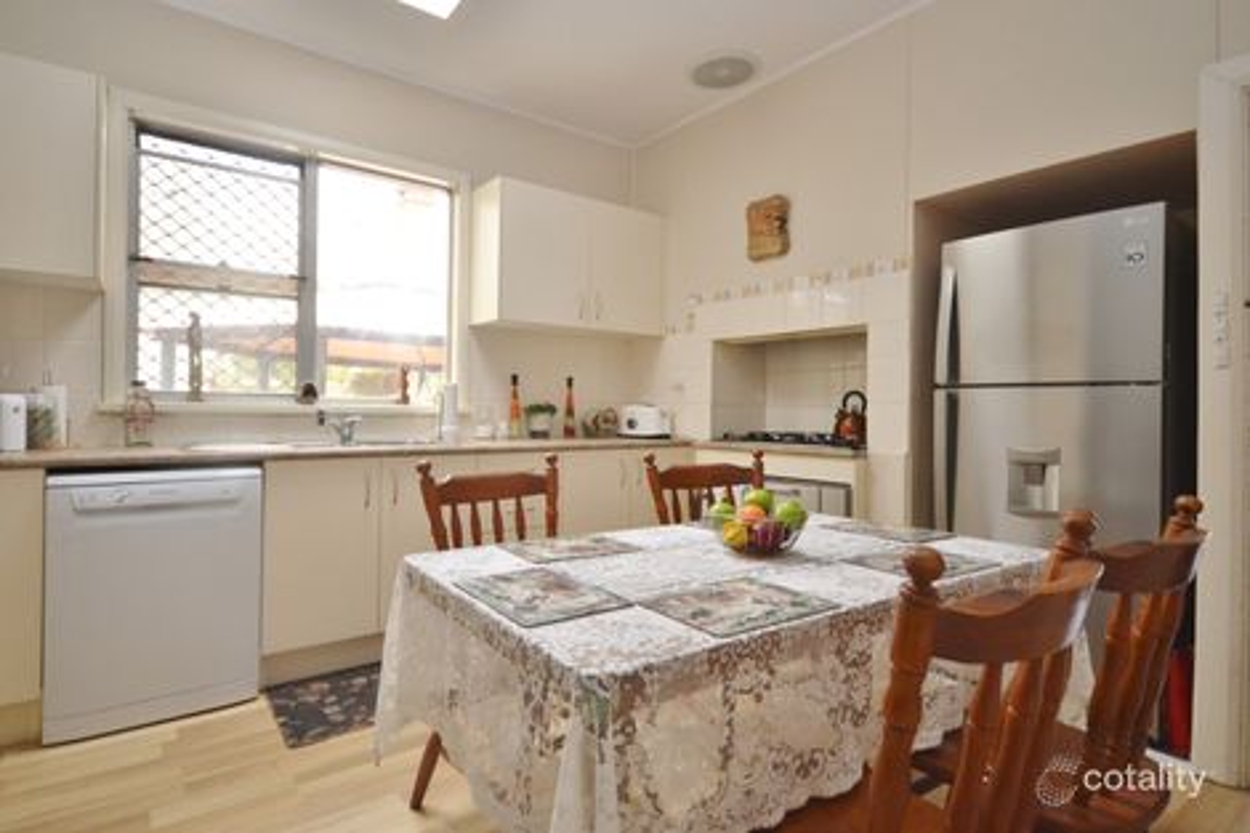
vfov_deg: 69.6
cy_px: 416
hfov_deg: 92.5
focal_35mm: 17
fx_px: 599
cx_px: 625
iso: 800
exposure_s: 1/60
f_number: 4.2
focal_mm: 11.5
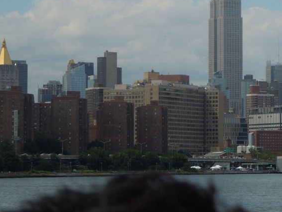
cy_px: 50
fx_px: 1564
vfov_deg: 7.7
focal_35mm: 192
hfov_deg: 10.2
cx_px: 255
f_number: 9.4
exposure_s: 1/320
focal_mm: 19.1
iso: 100
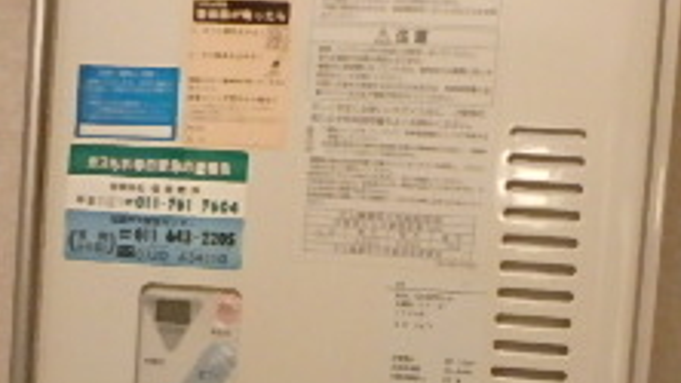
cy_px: 506
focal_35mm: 66
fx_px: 1192
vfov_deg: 17.1
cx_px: 390
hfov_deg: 31.8
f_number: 3.5
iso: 640
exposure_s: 1/30
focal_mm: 3.7
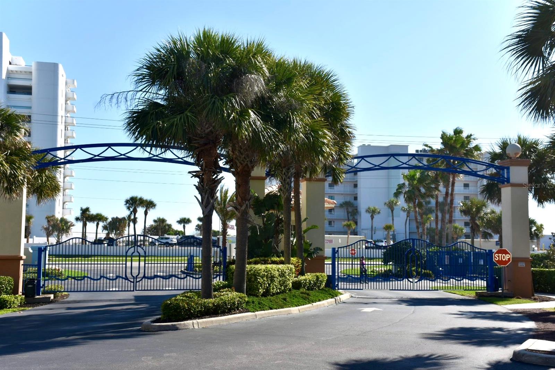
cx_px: 278
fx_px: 694
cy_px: 185
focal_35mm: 45
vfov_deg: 29.9
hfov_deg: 43.6
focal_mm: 30
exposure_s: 1/250
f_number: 9
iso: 100
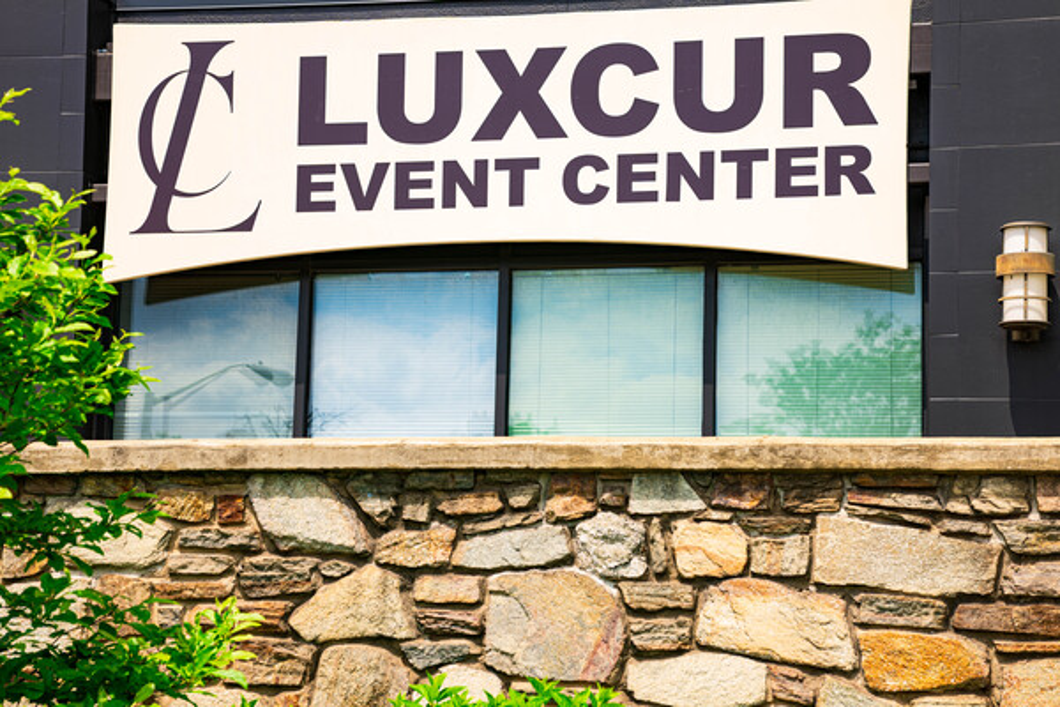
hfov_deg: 23.9
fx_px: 2503
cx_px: 530
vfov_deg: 16.1
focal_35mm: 85
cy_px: 354
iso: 64
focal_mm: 85
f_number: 5
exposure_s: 1/200
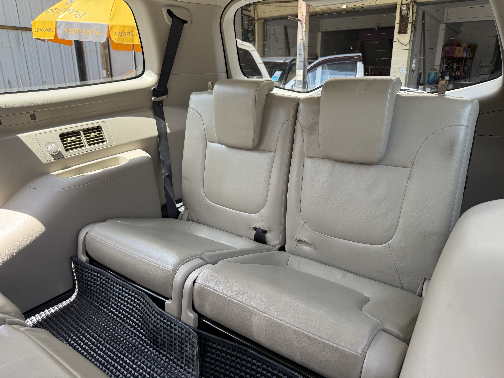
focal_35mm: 24
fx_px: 349
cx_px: 252
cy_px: 189
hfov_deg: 71.6
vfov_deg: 56.8
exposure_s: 1/547
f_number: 1.78
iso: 100
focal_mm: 6.76
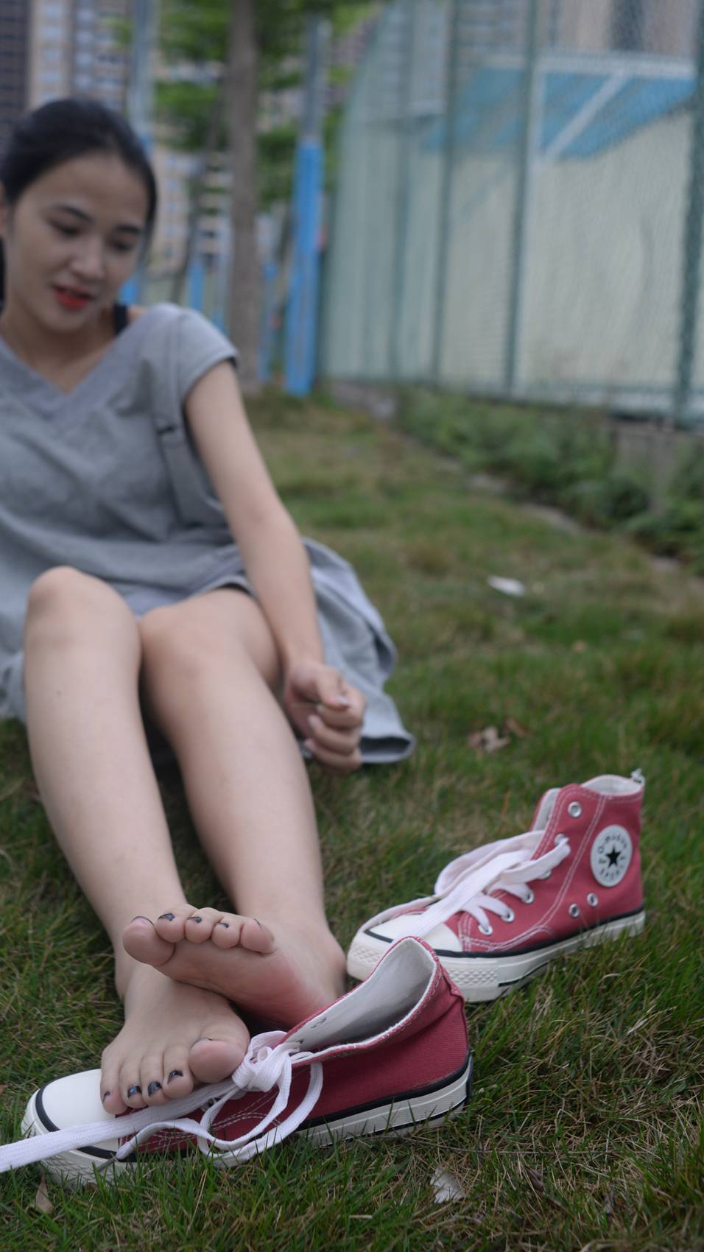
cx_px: 243
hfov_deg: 28.2
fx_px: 1394
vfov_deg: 48.3
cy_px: 565
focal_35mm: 42
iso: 400
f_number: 5
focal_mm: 35
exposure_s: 1/500
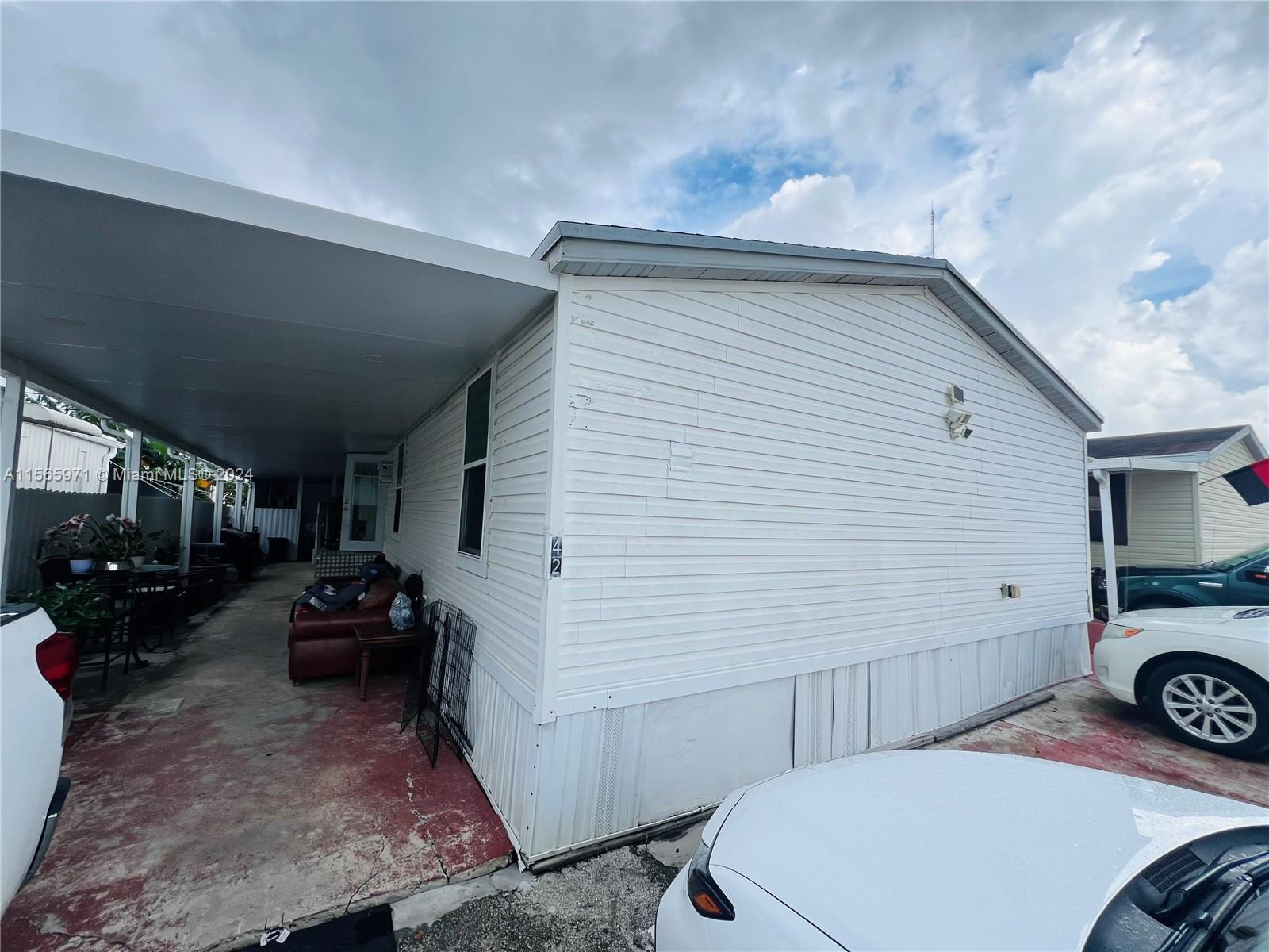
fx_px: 477
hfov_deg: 106.2
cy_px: 476
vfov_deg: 89.9
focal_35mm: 13
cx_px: 634
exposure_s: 1/598
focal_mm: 1.57
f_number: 1.8
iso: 32
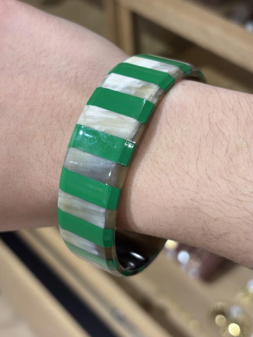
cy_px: 168
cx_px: 126
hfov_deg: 28.0
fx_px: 507
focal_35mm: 52
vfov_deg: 36.8
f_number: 1.6
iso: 50
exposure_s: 1/100
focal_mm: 5.96
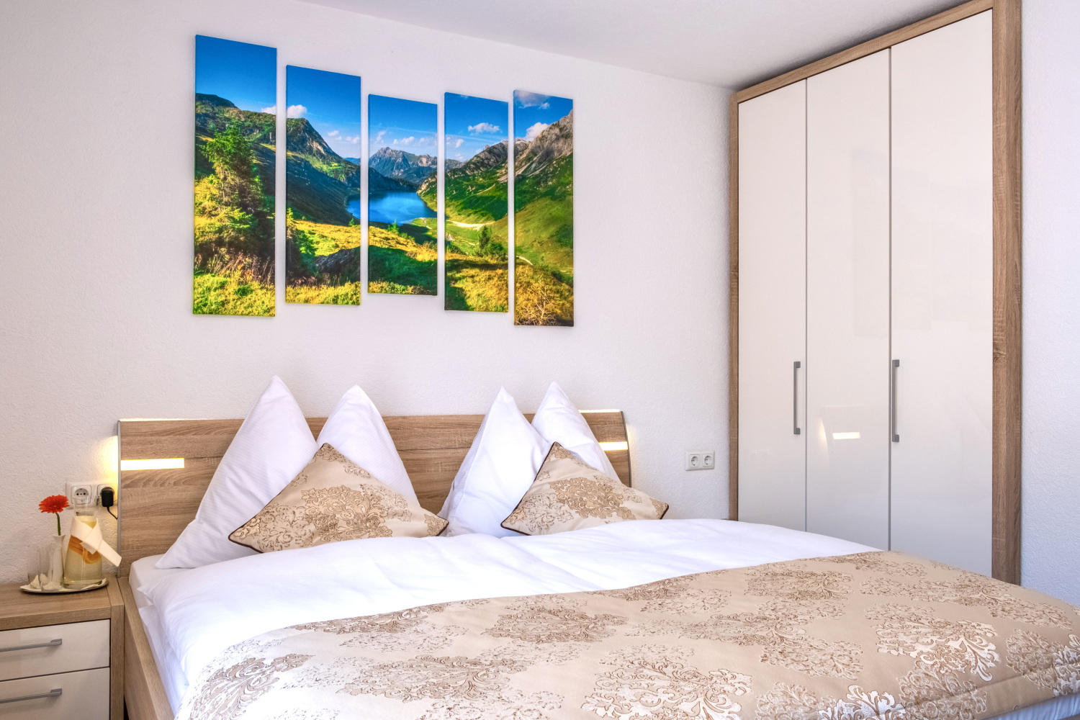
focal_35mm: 29
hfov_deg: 63.7
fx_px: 870
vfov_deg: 45.0
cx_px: 540
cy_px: 360
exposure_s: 1/40
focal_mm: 19.6
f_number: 9
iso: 640
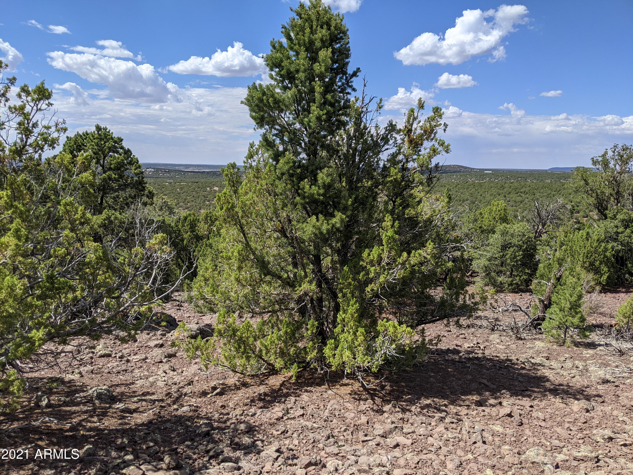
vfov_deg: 51.4
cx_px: 316
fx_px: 494
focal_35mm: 27
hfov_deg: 65.3
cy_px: 238
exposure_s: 1/2933
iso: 43
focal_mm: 4.44
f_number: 1.8
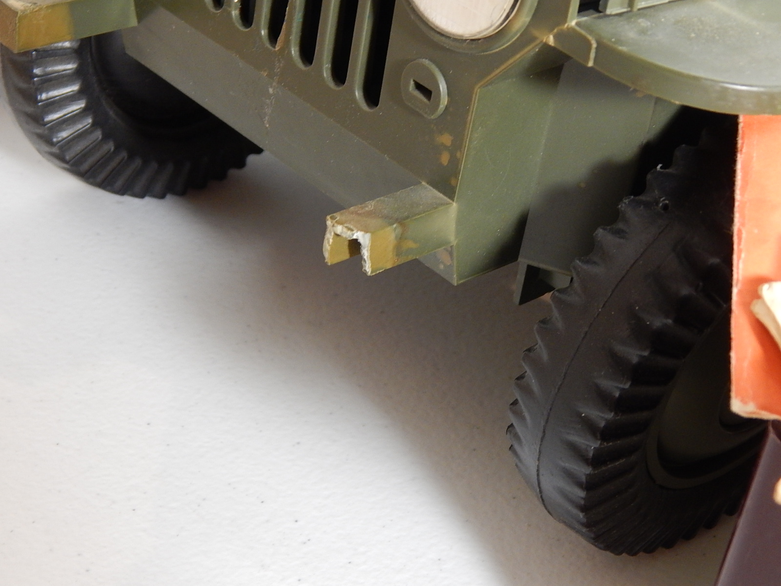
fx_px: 1557
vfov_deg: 21.3
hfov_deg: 28.2
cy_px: 293
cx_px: 390
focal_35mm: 69
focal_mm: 12.3
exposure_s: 1/13
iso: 400
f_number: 4.1
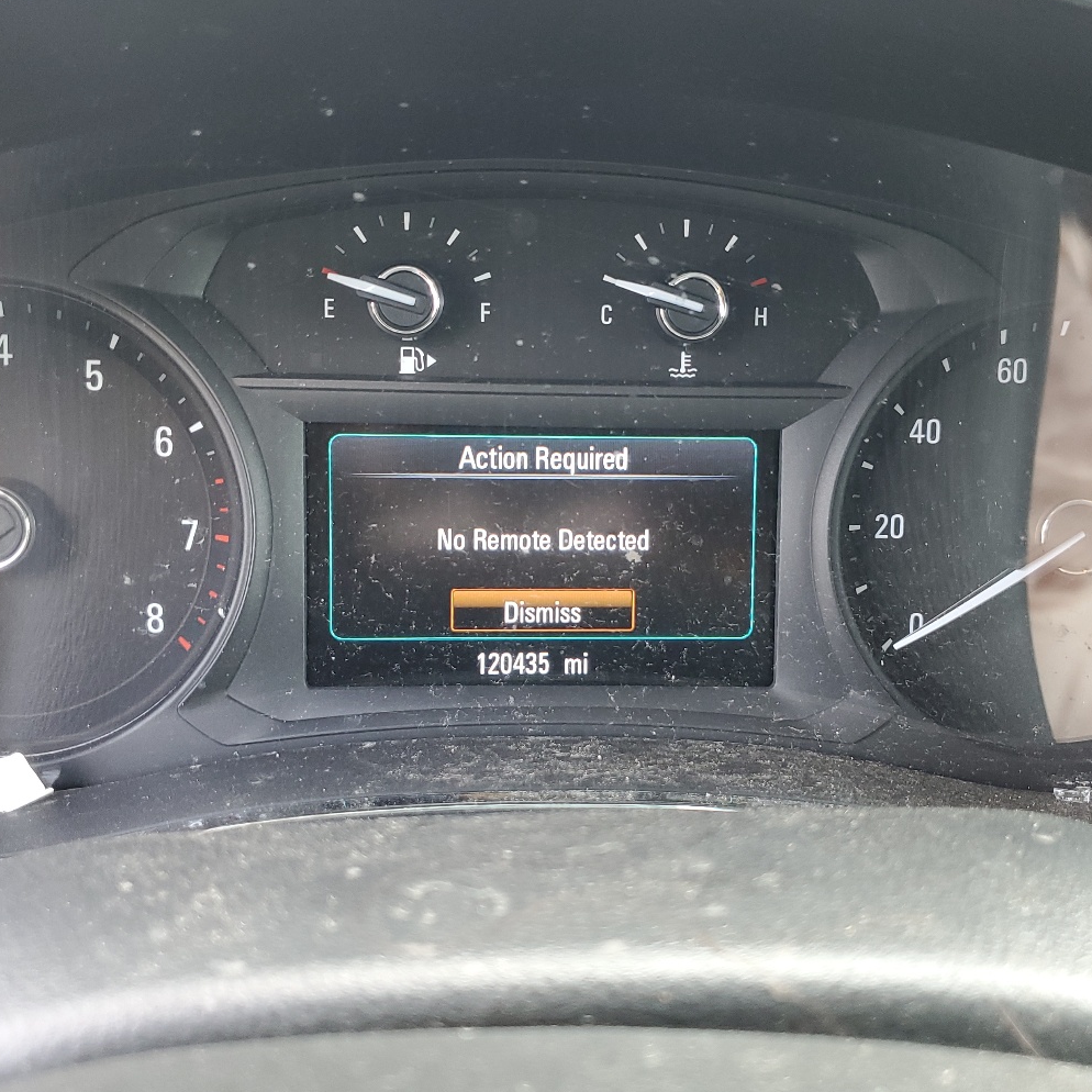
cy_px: 524
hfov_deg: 44.9
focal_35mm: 37
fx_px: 1321
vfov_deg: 44.9
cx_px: 537
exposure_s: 1/60.2
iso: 92
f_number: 1.5
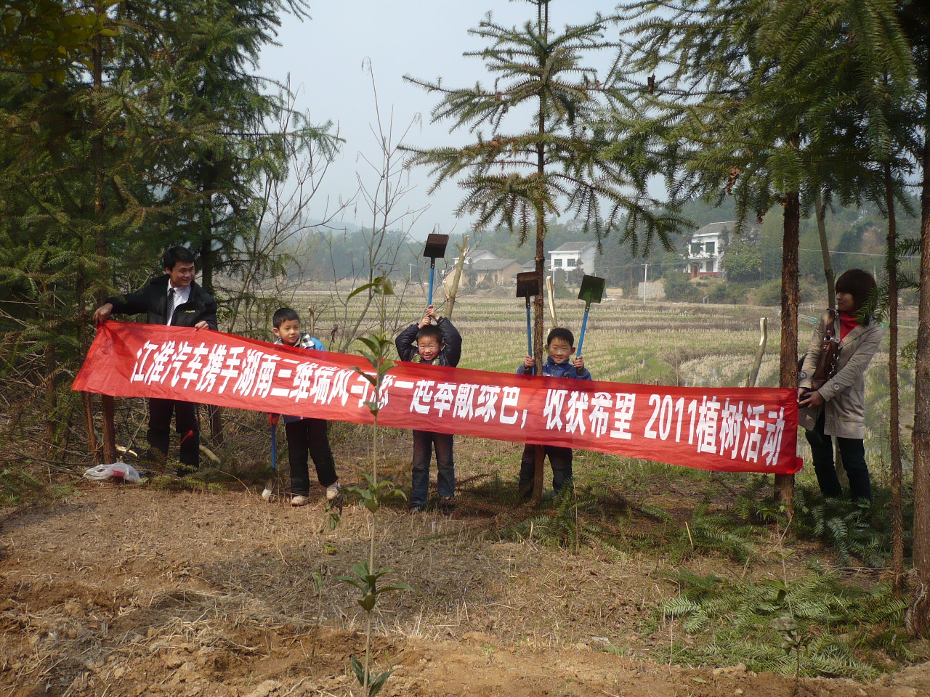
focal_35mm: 35
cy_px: 348
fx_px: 940
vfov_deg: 40.7
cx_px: 465
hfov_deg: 52.6
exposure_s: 1/1000
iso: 100
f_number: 2.8
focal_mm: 5.8
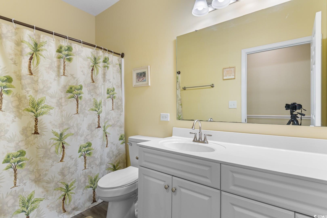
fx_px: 163
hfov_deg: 90.0
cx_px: 164
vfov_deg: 67.4
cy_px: 109
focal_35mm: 18
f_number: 4.8
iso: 100
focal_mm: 12
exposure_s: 1/6
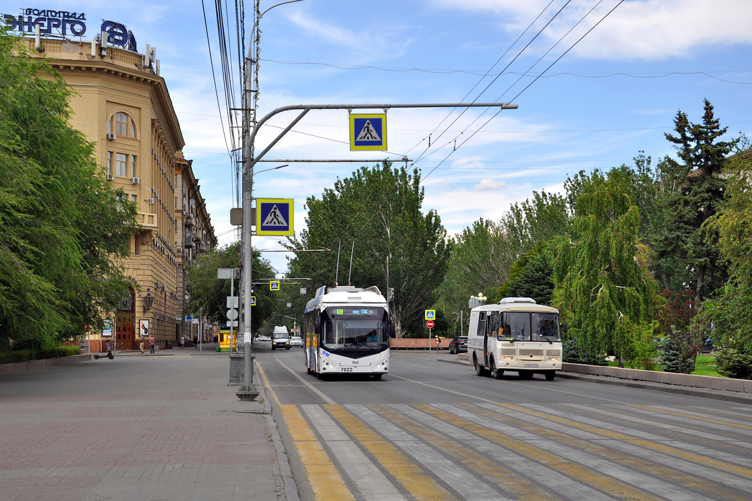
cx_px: 385
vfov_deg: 23.0
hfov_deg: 33.9
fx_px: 1232
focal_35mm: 59
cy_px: 247
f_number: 8
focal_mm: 38
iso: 200
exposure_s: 1/500
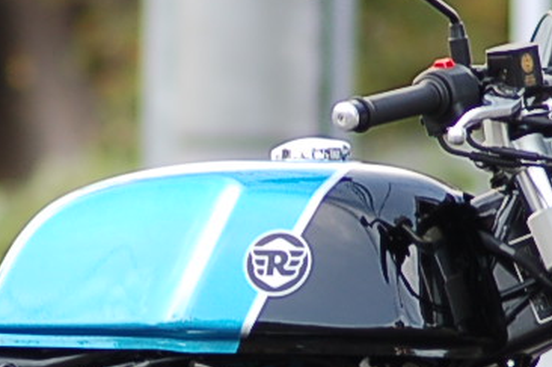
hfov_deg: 1.9
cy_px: 420
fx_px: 16997
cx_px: 113
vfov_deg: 1.2
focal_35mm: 1110
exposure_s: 1/80
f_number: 3.2
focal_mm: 180
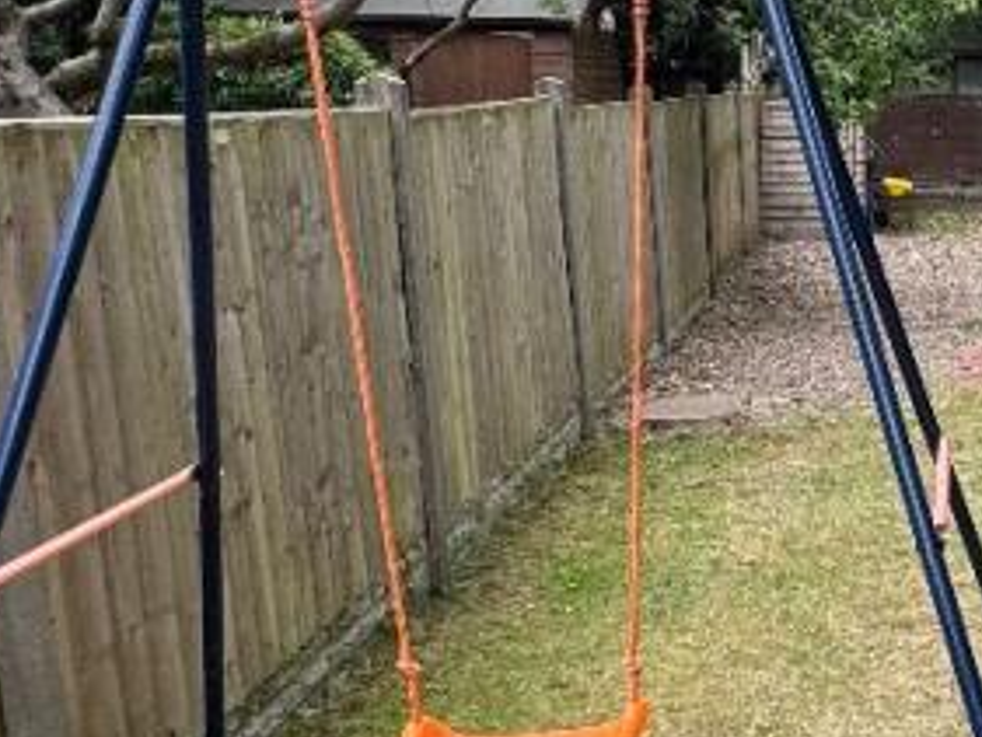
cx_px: 1178
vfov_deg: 28.6
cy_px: 363
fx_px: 1447
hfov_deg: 31.4
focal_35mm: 51
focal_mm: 2.22
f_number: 2.2
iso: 40
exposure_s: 1/269
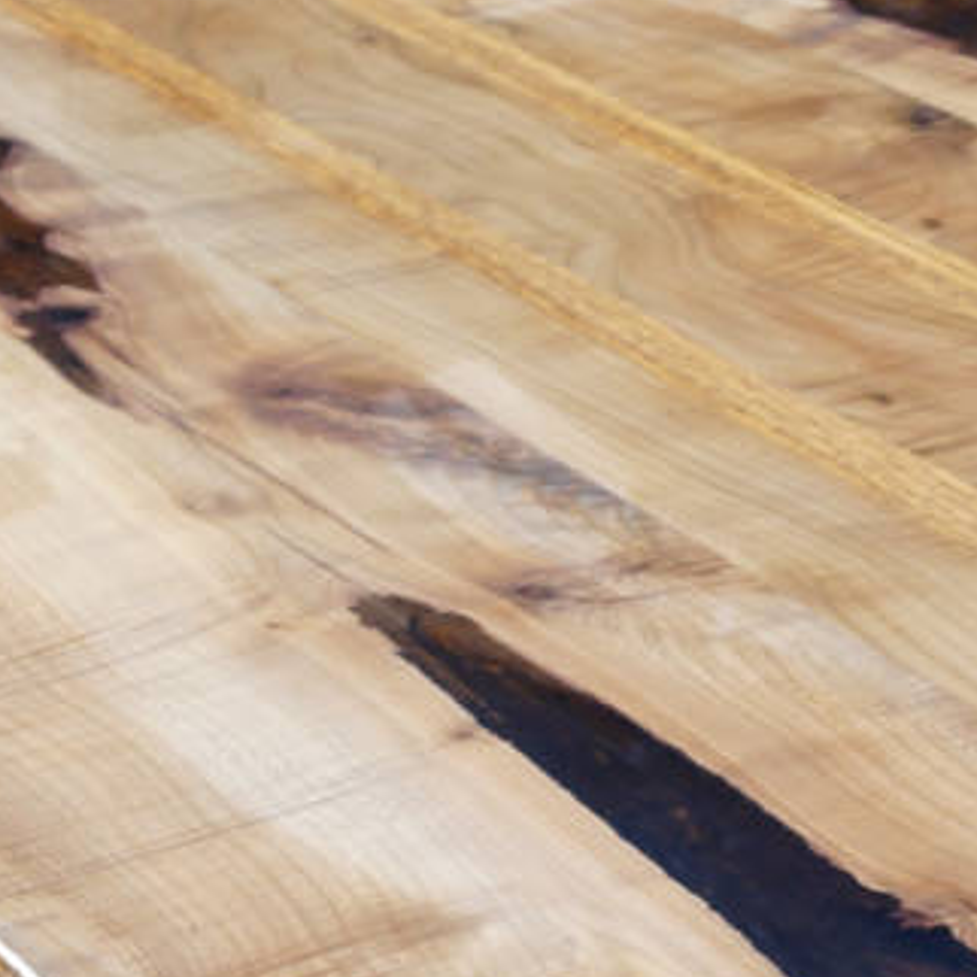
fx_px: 5333
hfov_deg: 10.2
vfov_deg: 10.2
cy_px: 1356
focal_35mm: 167
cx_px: 1274
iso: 100
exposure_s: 1/160
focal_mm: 22
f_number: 5.6
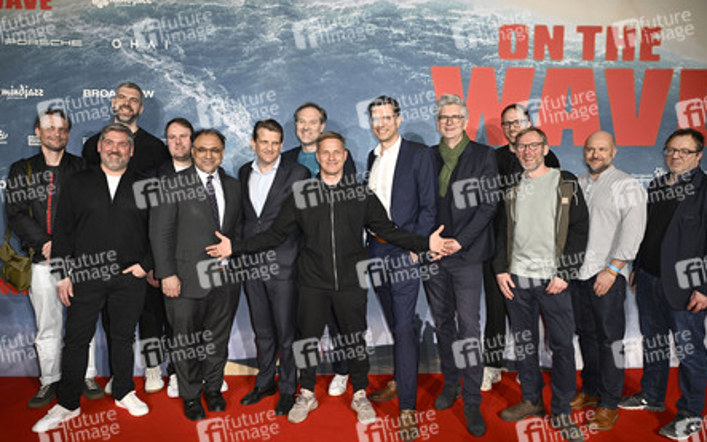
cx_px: 355
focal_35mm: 29
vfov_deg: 43.2
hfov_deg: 64.6
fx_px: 559
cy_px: 230
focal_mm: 28
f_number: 3.5
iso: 100
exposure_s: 1/200
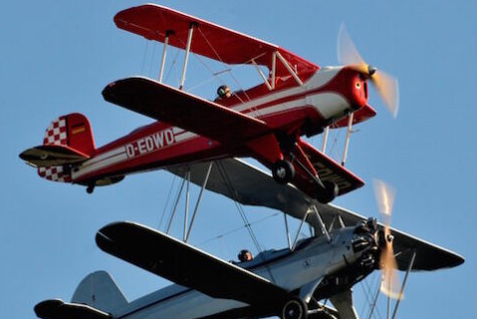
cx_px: 232
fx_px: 7186
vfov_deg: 2.5
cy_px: 187
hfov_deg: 3.8
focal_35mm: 542
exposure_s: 1/250
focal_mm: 280
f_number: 16
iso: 640
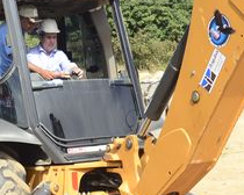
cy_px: 108
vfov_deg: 16.4
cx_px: 69
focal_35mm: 94
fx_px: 679
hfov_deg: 20.3
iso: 200
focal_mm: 35
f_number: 9
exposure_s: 1/160
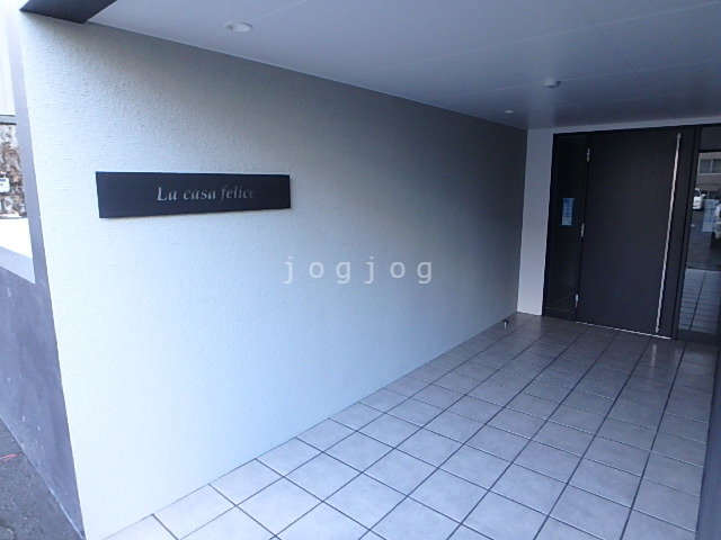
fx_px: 437
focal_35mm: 21
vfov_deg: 63.4
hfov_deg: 79.0
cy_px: 270
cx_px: 360
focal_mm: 3.7
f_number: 3.5
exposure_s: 1/30
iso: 400
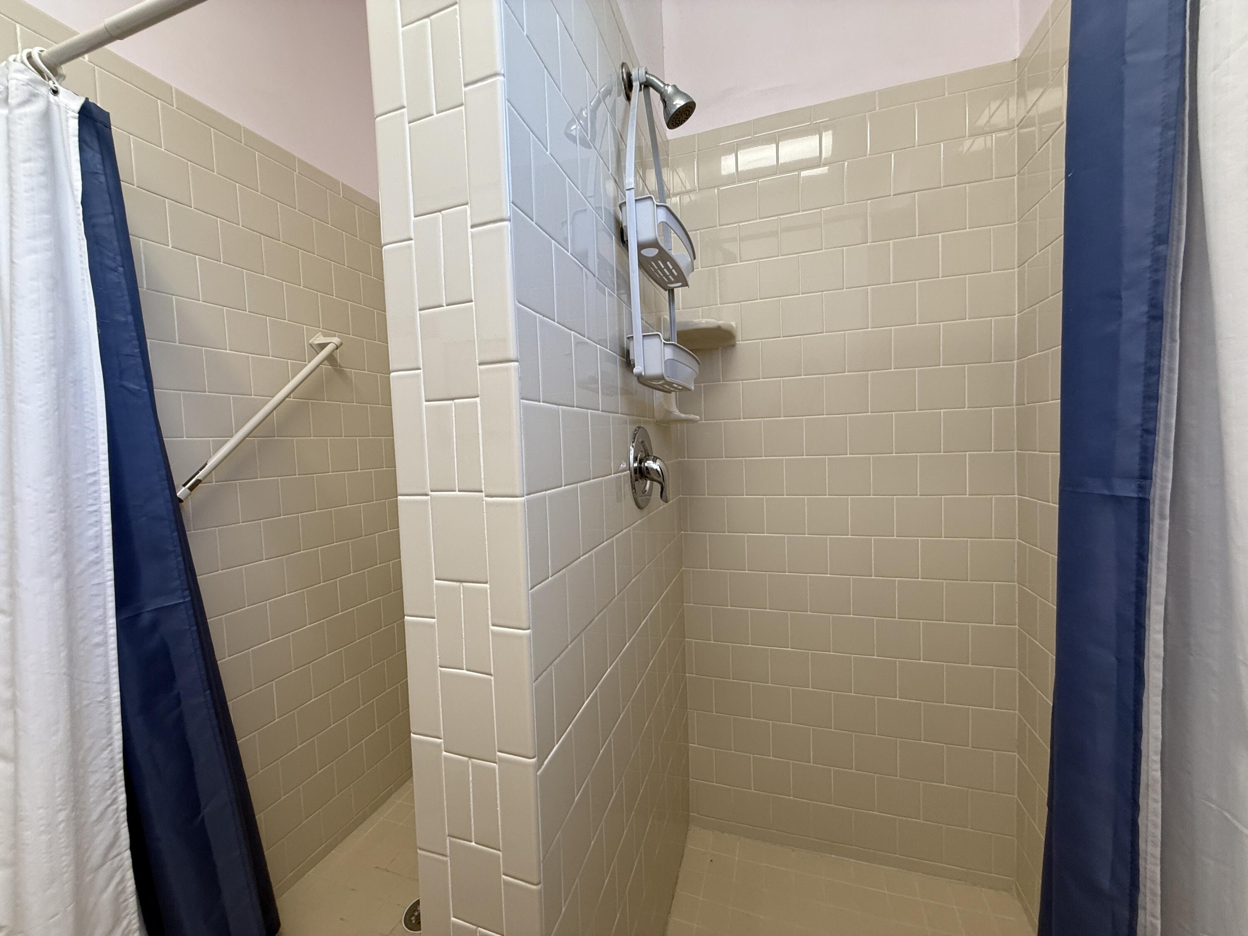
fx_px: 505
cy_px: 468
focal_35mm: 14
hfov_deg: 102.1
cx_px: 624
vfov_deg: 85.7
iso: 100
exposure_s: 1/120
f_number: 2.2
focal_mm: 2.22
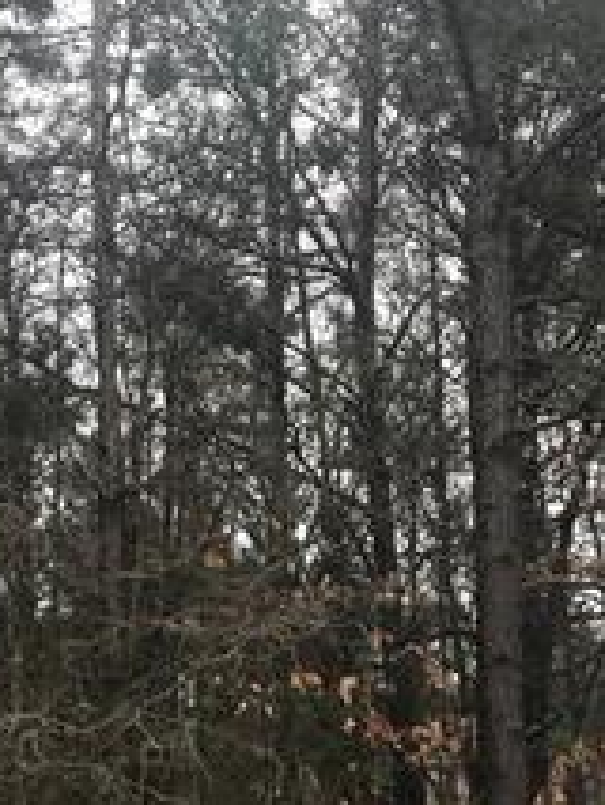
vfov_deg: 29.3
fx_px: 1467
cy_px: 748
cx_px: 386
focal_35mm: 63
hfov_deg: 23.2
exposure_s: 1/469
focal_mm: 3.99
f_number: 1.8
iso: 20
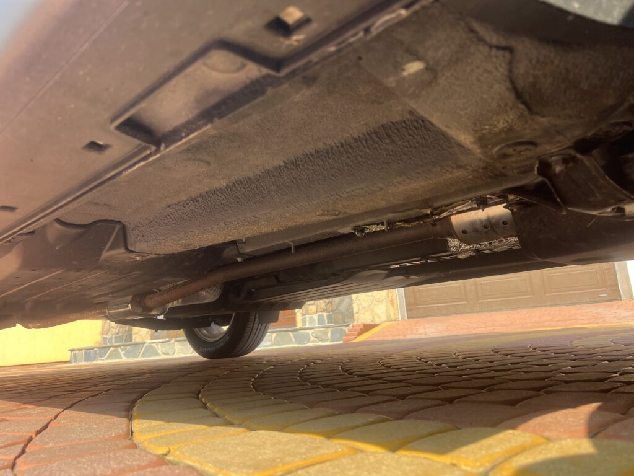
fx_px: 476
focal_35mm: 26
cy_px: 238
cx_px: 317
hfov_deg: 67.3
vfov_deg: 53.1
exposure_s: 1/407
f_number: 1.5
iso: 50
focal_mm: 5.7
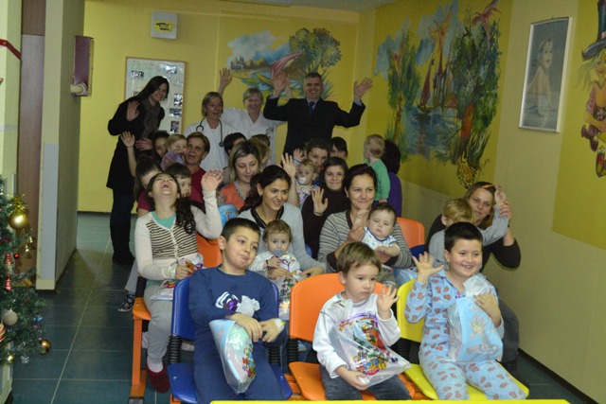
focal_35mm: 48
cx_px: 303
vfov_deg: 28.1
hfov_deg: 41.1
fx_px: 808
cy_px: 202
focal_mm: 32
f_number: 4.8
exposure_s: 1/60
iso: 3200
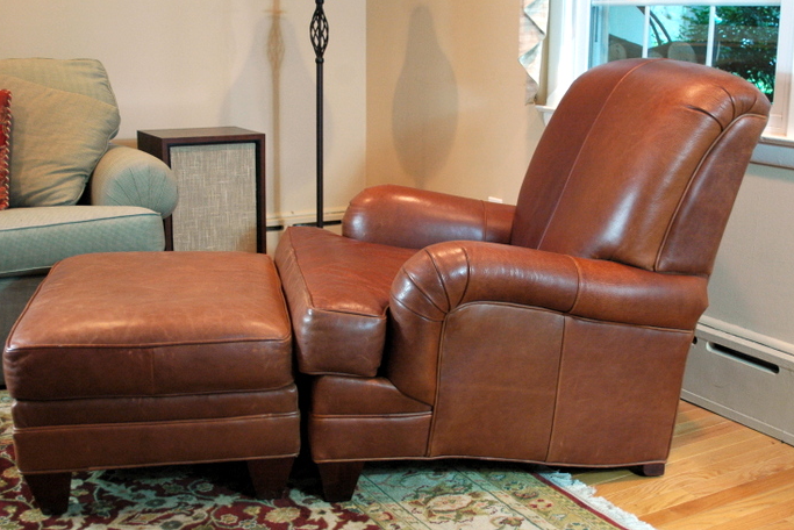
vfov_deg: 31.2
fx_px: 949
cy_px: 267
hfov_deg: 45.4
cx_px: 394
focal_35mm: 43
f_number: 3.5
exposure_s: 1/30
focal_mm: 28
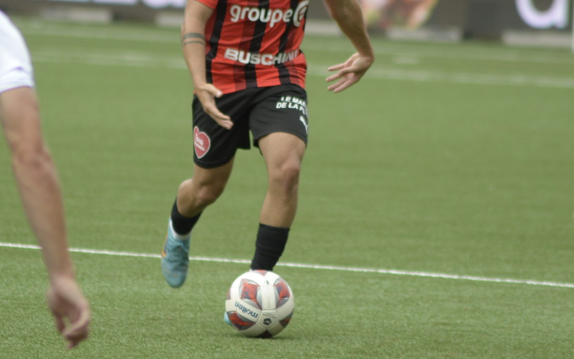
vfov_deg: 1.9
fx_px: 10715
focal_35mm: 685
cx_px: 252
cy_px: 119
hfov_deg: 3.1
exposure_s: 1/400
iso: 1000
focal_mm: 300
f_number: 5.6
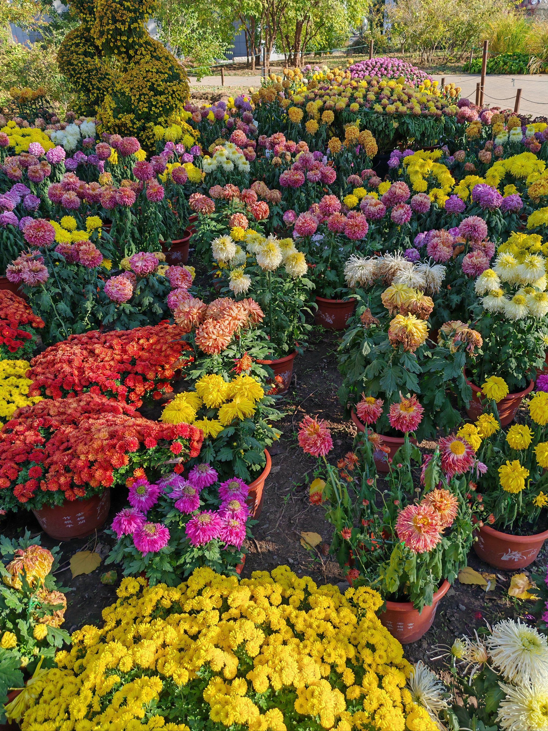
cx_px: 274
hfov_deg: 51.4
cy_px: 366
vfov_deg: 65.3
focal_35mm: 27
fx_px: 570
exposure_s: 1/667
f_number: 1.95
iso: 50
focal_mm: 5.52
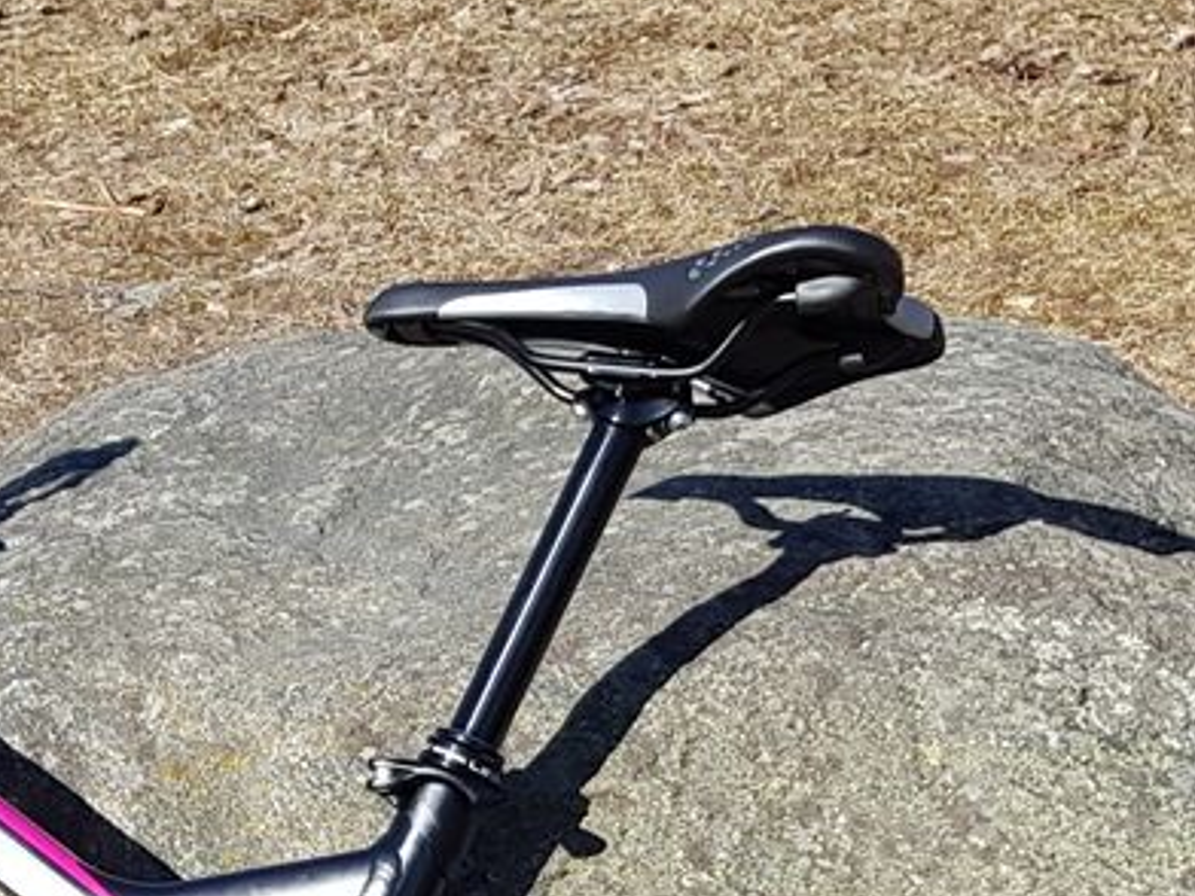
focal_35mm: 106
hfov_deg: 18.4
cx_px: 223
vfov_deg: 13.3
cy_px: 1243
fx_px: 3659
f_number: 1.7
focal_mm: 4.2
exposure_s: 1/1376
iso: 40
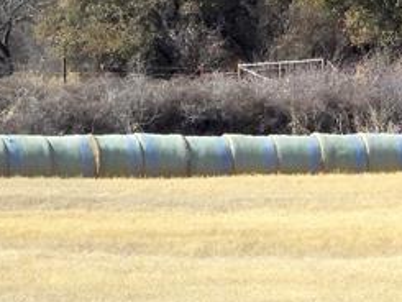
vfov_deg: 1.3
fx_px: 13362
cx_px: 172
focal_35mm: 1150
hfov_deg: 1.7
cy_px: 46
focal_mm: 49.5
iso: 100
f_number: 4.5
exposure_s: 1/500
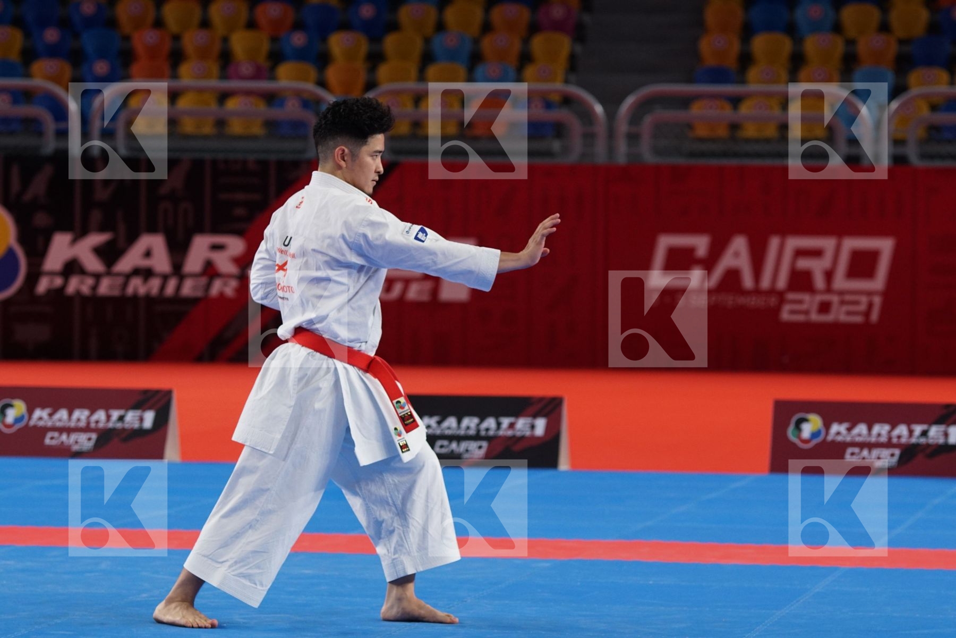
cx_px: 478
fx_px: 4381
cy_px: 319
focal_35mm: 165
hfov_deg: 12.5
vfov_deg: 8.3
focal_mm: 110
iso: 640
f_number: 3.2
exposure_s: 1/400
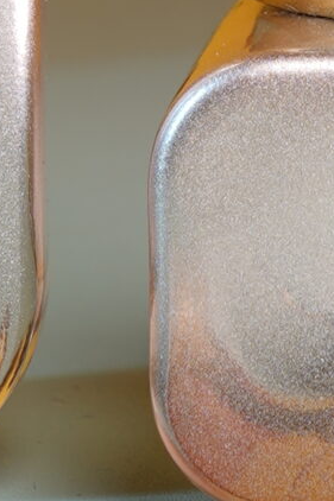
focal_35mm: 728
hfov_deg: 1.9
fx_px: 10139
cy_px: -392
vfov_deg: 2.8
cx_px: 256
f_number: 13
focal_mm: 80
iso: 50
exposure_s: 1/2
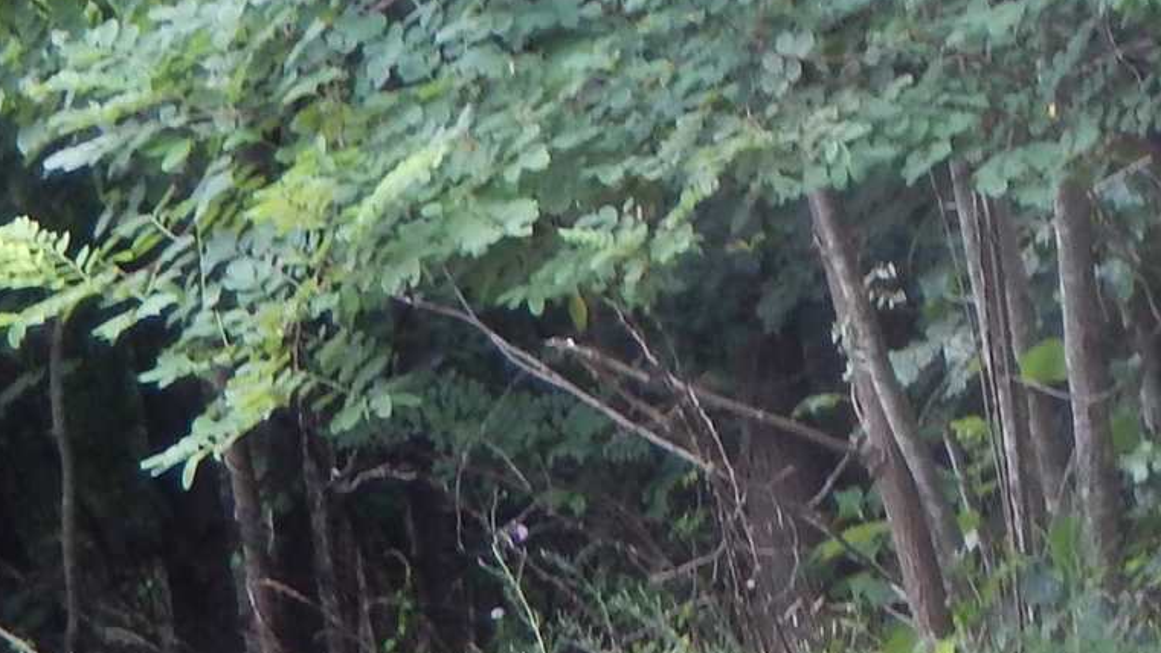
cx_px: 1504
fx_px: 9882
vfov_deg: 3.8
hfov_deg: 6.7
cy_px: 420
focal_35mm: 321
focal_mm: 13.1
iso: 160
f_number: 4.9
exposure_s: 1/30
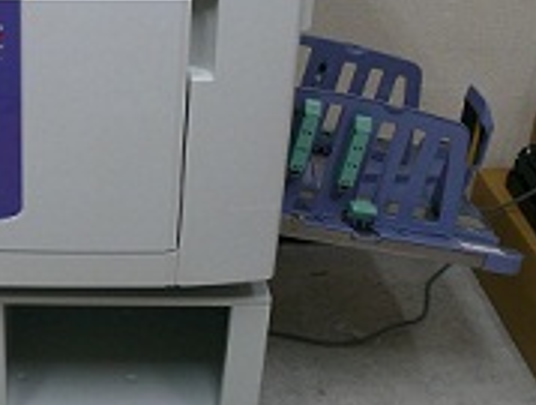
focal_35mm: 67
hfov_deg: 27.6
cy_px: 96
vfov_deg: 21.8
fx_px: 1040
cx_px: 28
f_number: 2.8
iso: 125
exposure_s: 1/30
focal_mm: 7.4
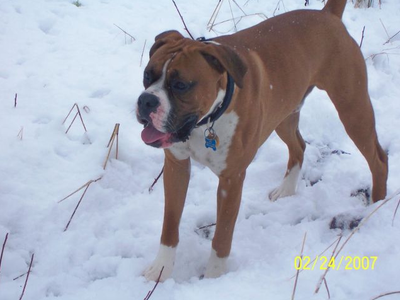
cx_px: 199
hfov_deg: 16.0
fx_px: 1421
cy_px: 149
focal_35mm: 123
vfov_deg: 12.0
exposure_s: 1/350
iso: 80
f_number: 4
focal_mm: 21
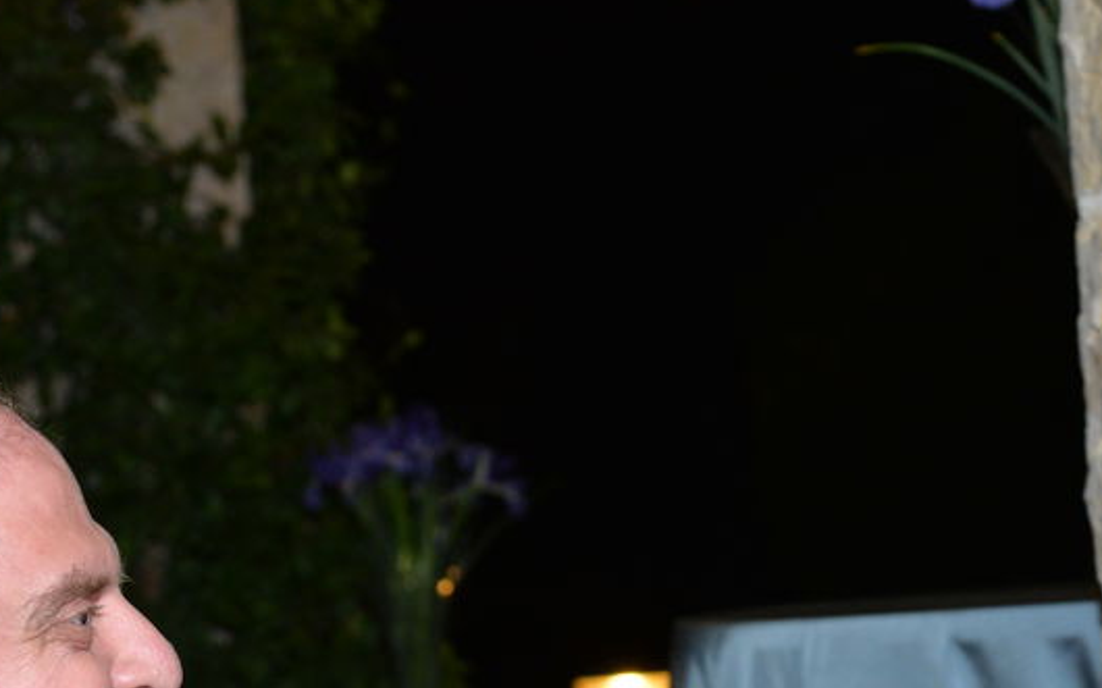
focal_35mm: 148
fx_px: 4444
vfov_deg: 8.7
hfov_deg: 14.1
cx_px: 726
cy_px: 844
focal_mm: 55
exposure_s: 1/125
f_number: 5
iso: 1000
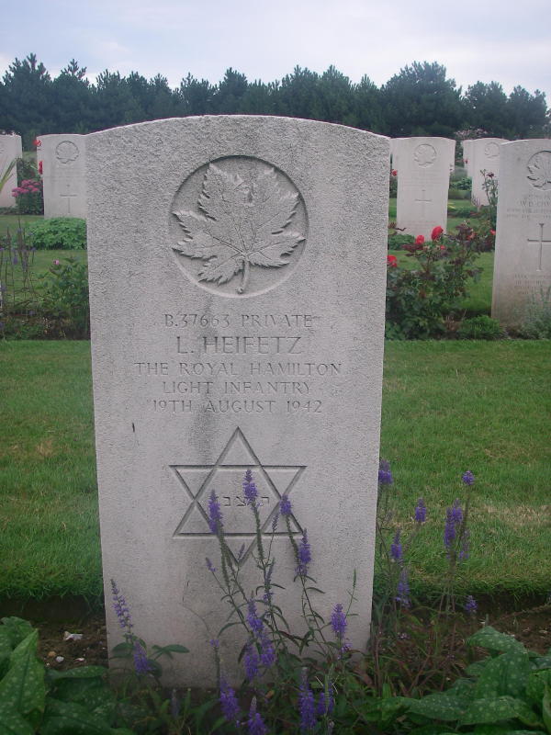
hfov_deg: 37.7
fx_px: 806
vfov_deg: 49.0
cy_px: 368
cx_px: 276
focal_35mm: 38
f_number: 3.3
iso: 64
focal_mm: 6.3
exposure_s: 1/80
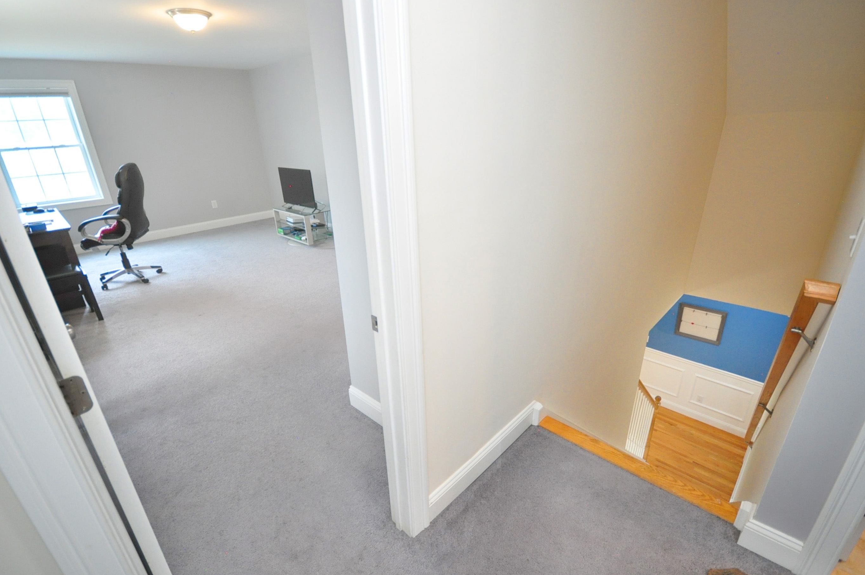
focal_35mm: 16
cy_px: 294
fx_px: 384
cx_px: 425
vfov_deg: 73.6
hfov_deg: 96.8
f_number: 4
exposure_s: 1/60
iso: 1600
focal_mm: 10
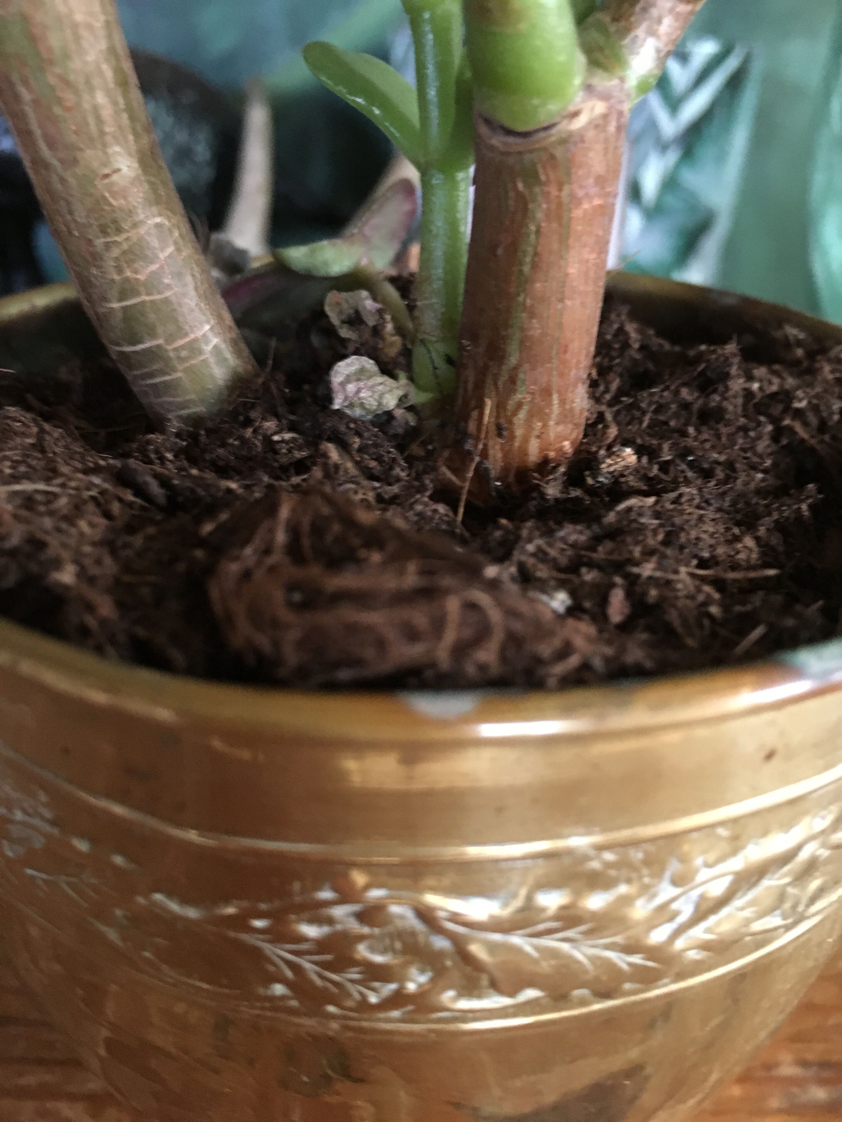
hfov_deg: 48.2
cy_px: 561
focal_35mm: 29
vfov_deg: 61.7
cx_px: 421
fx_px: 941
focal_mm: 4.15
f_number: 2.2
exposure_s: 1/17
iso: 400
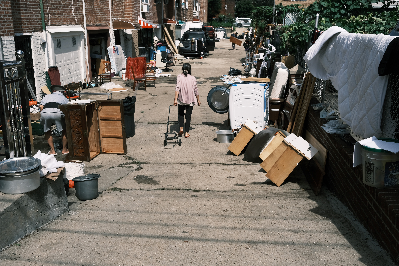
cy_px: 133
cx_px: 200
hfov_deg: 55.8
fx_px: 377
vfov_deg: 38.9
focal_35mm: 34
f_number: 7.1
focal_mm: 22.7
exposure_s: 1/900
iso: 160
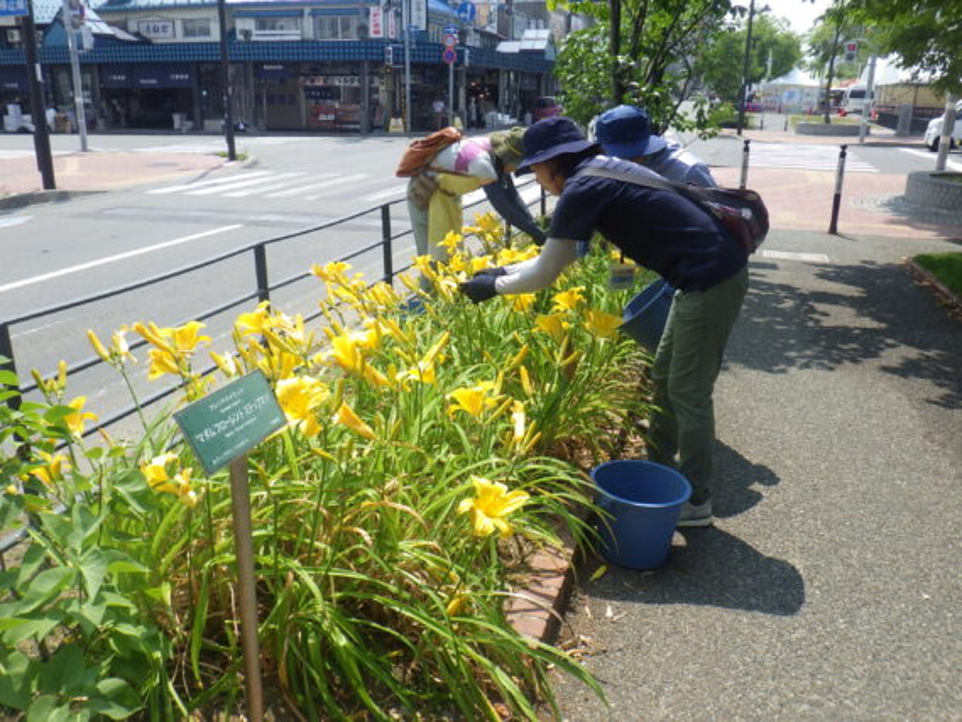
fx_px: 778
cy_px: 361
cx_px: 481
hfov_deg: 63.4
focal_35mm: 28
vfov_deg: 49.8
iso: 125
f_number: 4.2
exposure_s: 1/500
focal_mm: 5
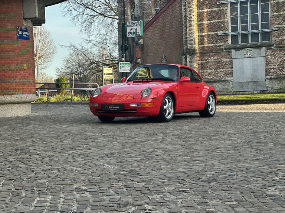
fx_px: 634
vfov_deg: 19.1
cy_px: 106
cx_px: 142
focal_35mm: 77
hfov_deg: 25.3
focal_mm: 9
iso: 50
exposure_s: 1/121
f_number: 2.8
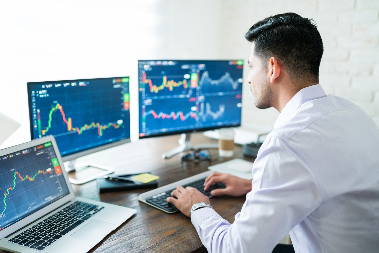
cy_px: 126
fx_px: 368
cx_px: 190
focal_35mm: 35
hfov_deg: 54.4
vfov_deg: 37.9
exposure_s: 1/100
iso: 800
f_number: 1.8
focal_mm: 35
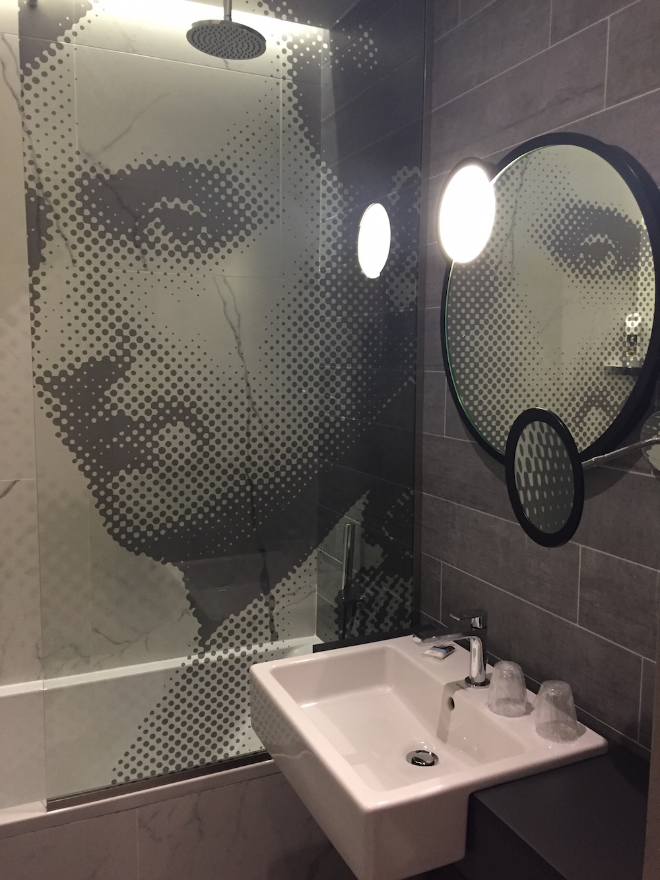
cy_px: 440
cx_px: 330
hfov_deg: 48.2
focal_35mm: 29
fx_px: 737
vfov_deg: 61.7
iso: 250
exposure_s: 1/33
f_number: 2.2
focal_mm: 4.15
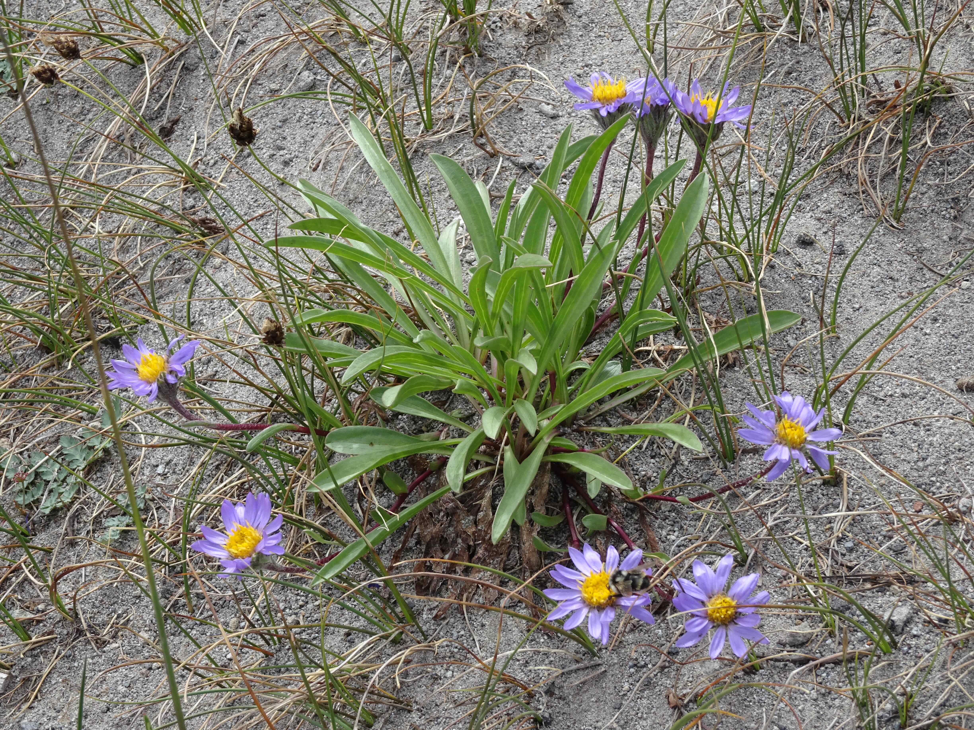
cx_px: 487
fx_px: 3348
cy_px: 365
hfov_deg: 16.6
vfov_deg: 12.5
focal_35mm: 119
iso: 80
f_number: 5.6
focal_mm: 20.29
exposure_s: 1/250
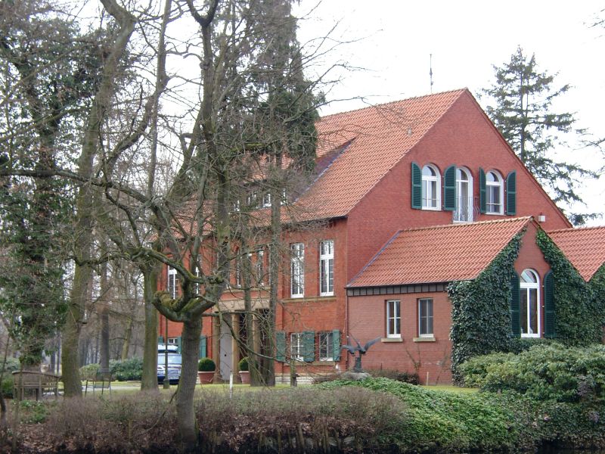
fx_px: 1748
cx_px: 302
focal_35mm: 100
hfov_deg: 19.6
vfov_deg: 14.8
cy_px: 227
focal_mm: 20.74
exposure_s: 1/85.7
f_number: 4
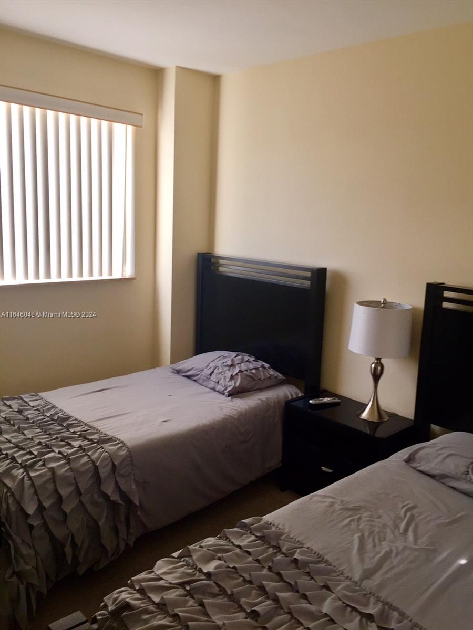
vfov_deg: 61.7
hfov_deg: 48.2
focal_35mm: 29
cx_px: 236
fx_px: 528
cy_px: 315
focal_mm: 4.15
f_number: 2.2
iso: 50
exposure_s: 1/120
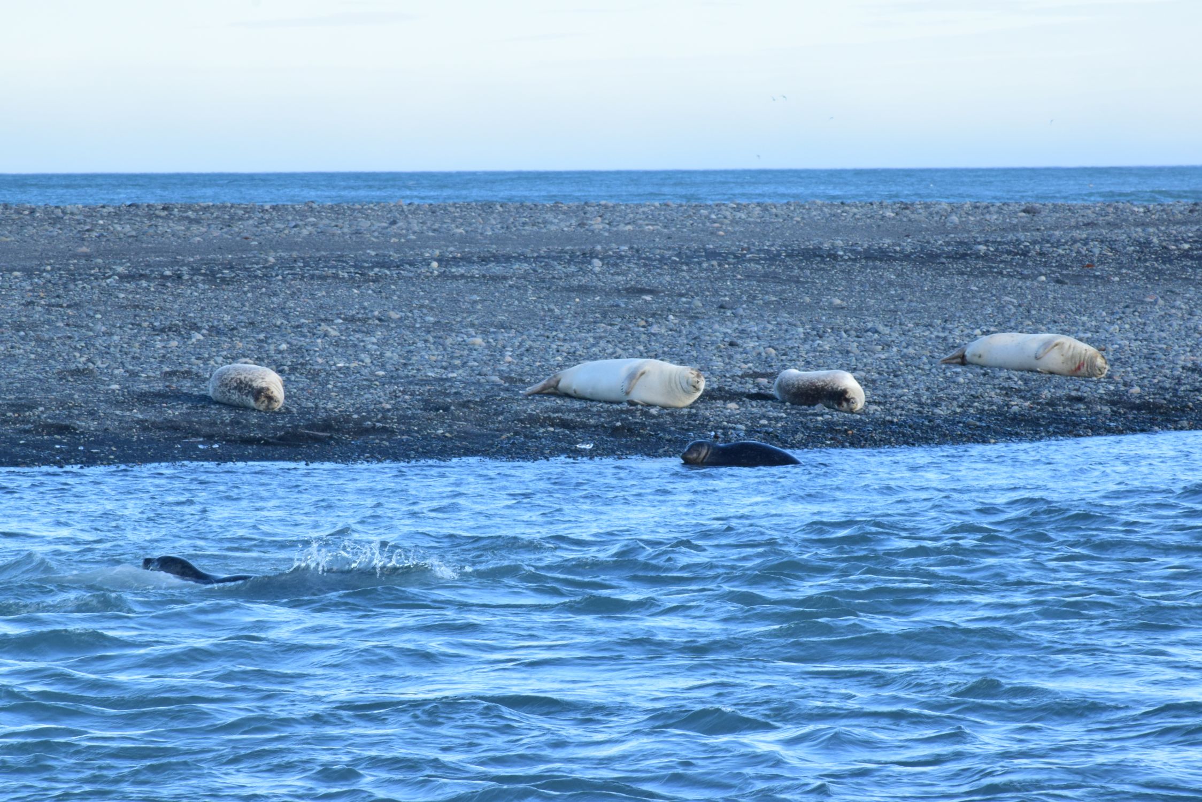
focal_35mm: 174
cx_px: 601
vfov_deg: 7.9
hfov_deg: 11.8
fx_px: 5811
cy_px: 401
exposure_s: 1/80
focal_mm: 116
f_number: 18
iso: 400
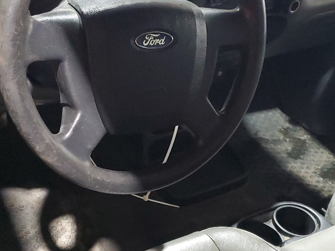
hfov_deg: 31.2
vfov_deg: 23.5
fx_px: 600
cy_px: 166
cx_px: 174
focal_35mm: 62
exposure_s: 1/20
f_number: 1.5
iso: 307
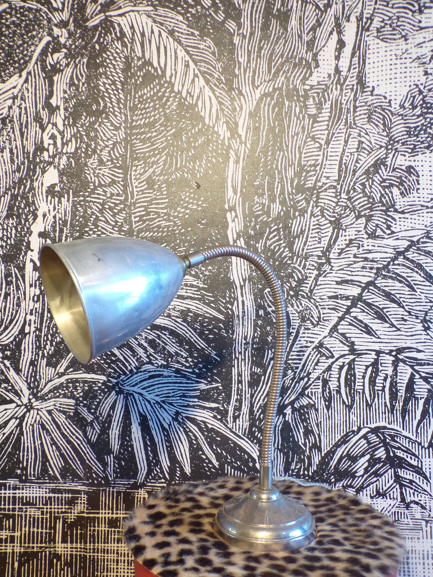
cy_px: 288
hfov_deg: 44.2
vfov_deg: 56.8
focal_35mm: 32
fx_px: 534
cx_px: 216
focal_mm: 5.8
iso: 279
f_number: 3.2
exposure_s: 1/17
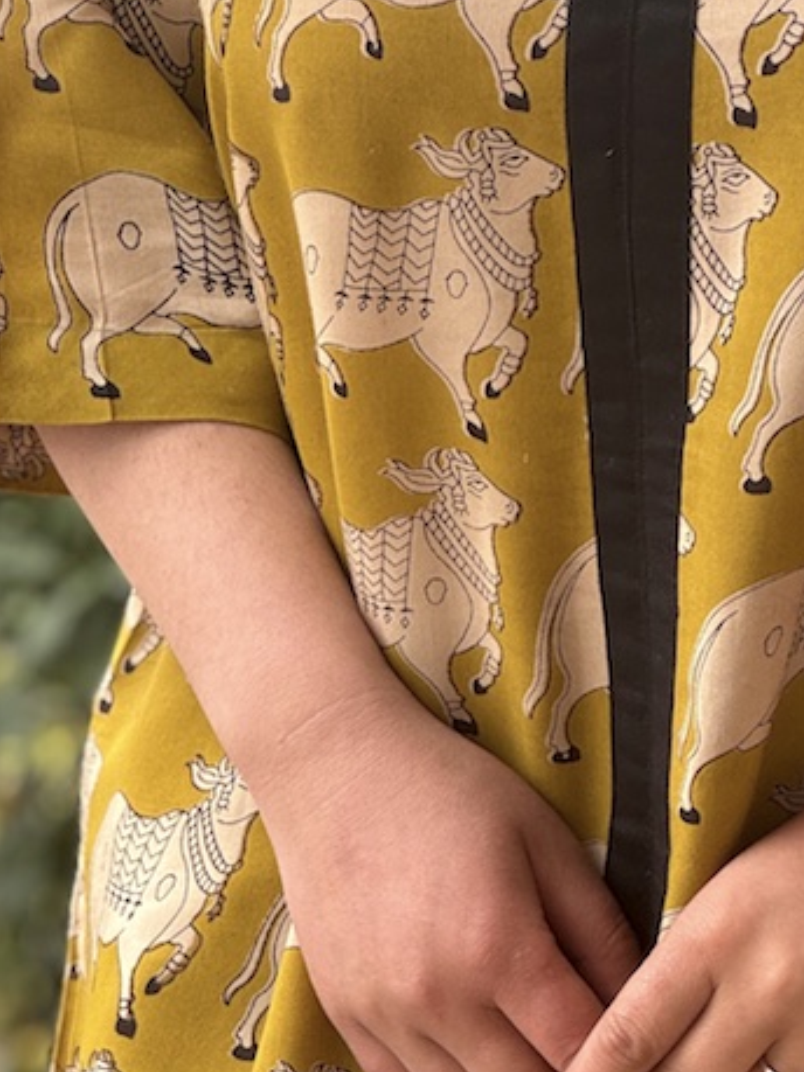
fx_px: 5174
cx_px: 564
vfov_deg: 11.8
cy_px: 873
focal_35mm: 167
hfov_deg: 8.9
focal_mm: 9
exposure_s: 1/99
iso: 50
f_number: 2.8
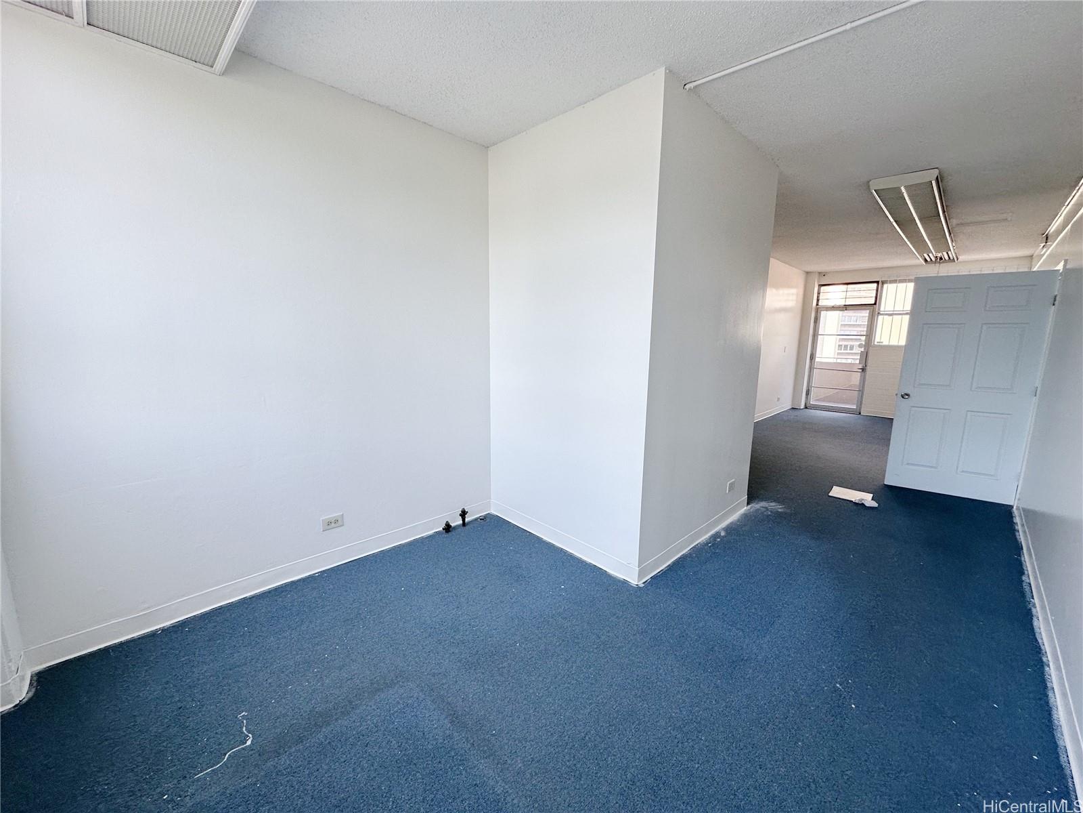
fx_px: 438
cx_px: 542
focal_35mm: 14
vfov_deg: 85.7
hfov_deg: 102.1
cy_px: 406
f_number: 2.2
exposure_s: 1/99
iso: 64
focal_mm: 2.22
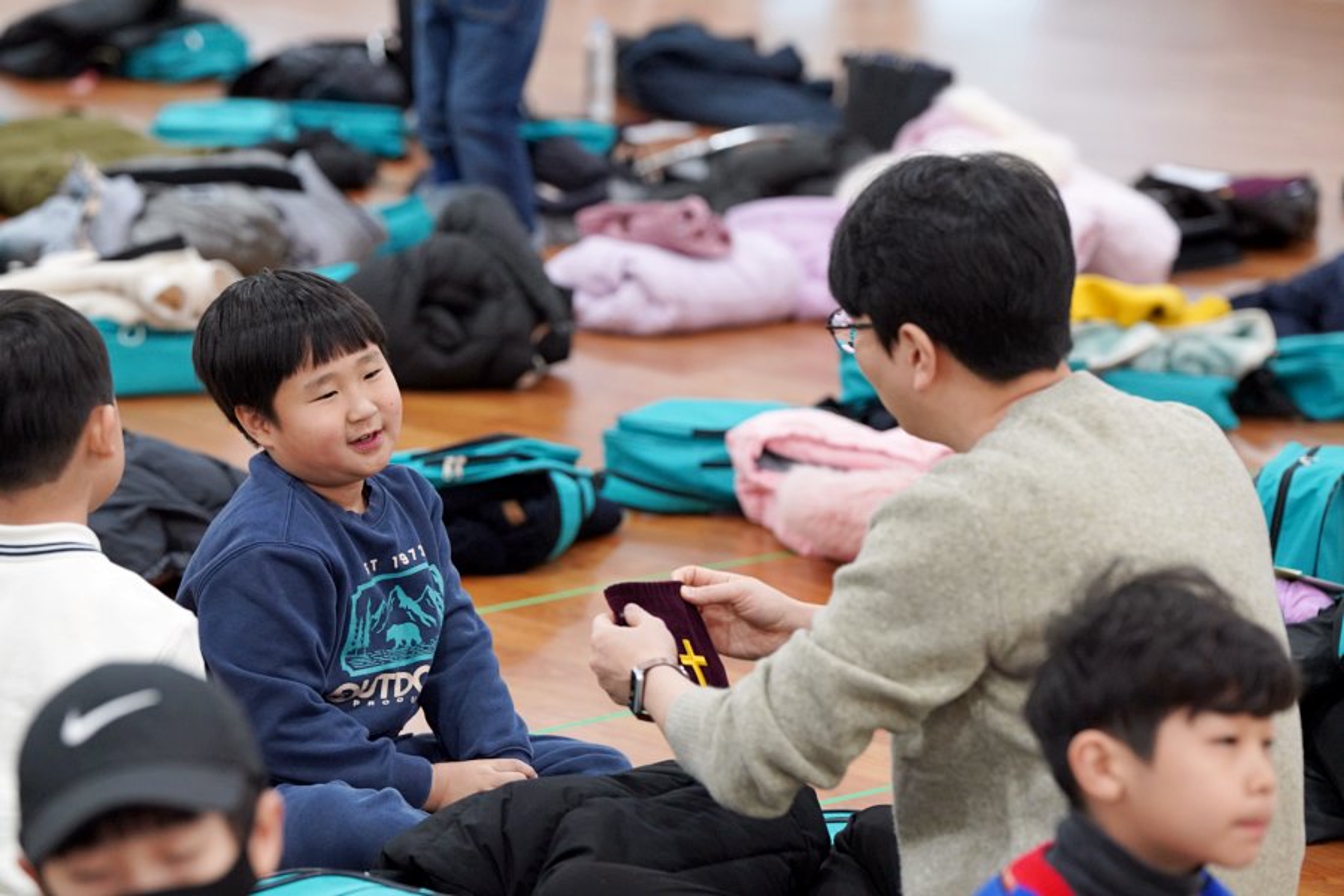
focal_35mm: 135
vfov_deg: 10.2
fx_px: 5040
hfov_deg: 15.2
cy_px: 448
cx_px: 672
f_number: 4
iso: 2500
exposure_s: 1/160
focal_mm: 135
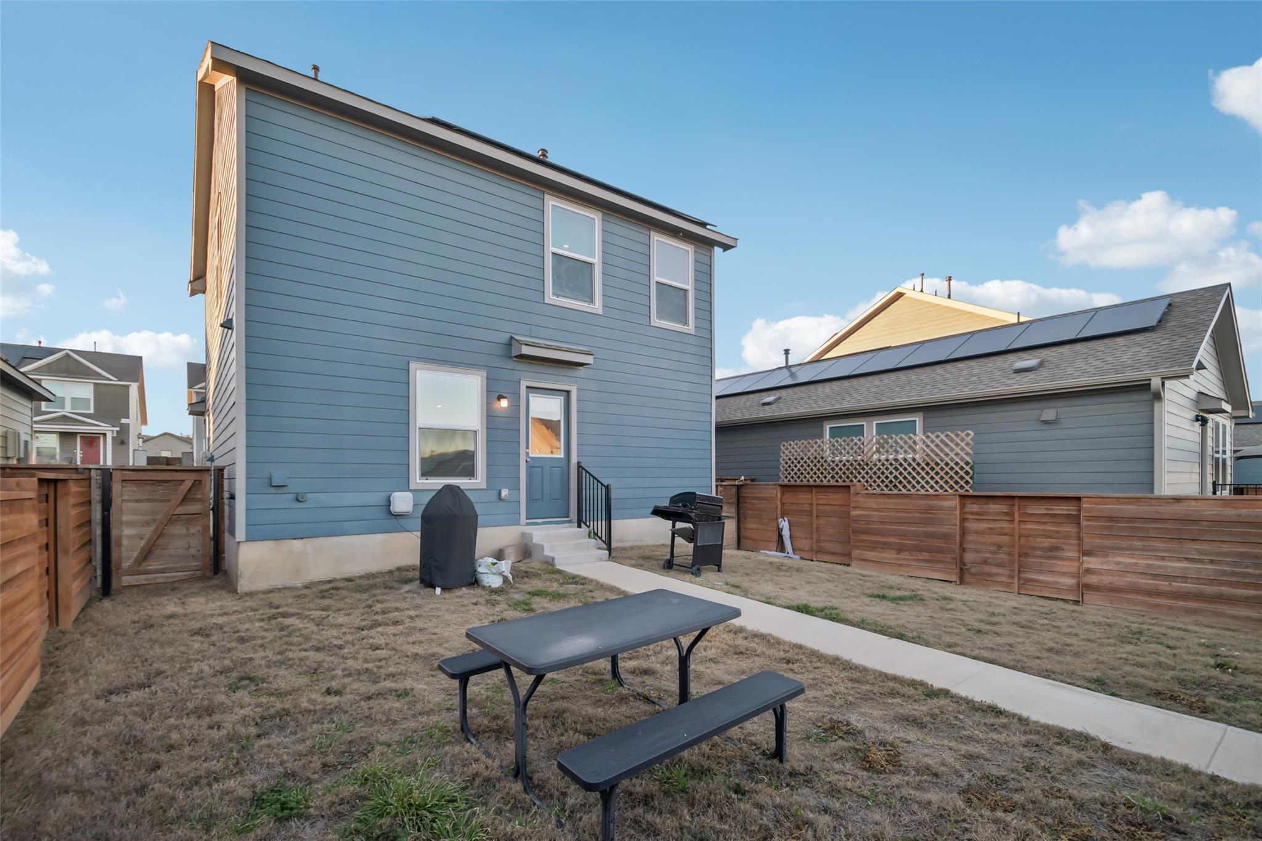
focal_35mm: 15
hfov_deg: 100.4
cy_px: 420
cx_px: 631
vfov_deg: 77.3
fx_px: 526
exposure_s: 1/100
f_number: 8
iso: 400
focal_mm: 10
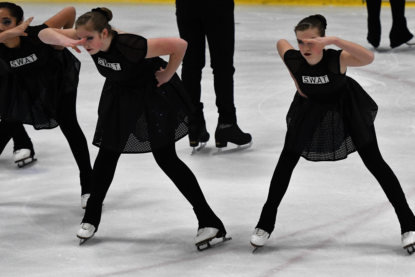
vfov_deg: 5.7
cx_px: 208
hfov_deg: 8.6
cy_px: 138
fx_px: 2767
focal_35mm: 240
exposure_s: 1/1000
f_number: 2.8
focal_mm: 160
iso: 1800
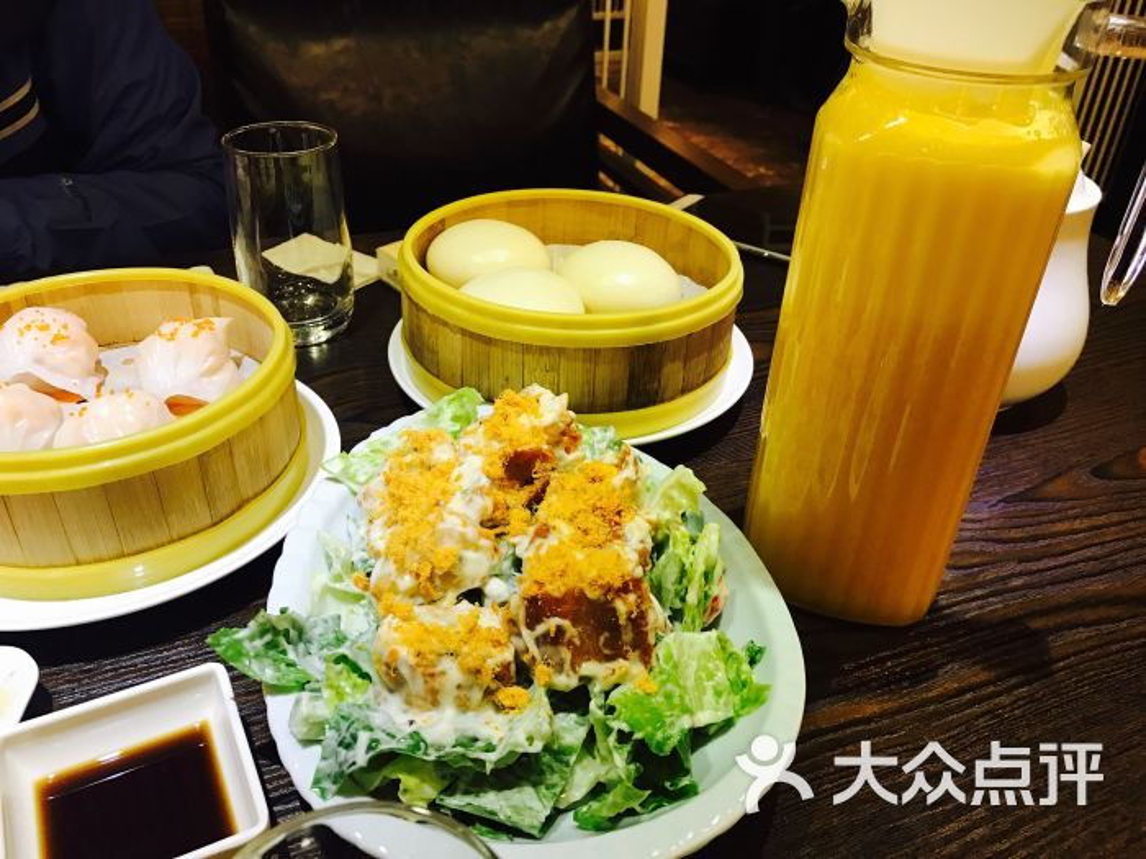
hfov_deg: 63.4
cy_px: 430
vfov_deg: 49.7
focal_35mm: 28
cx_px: 573
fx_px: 927
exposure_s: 1/17
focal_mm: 3.99
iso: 40
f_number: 1.8
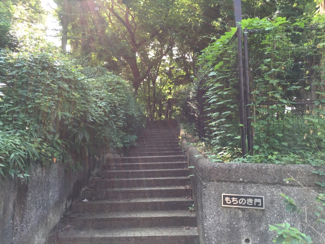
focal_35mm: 29
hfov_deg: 61.7
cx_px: 162
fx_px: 272
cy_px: 122
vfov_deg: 48.2
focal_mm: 4.15
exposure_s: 1/120
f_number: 2.2
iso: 50
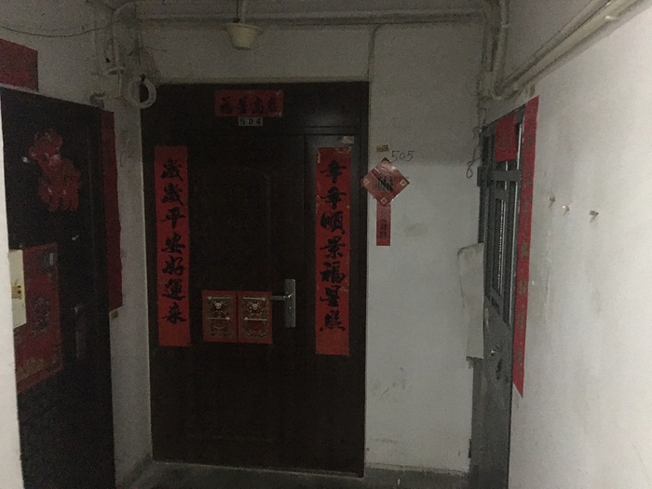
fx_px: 546
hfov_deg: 61.7
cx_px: 326
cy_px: 244
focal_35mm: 29
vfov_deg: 48.2
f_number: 2.2
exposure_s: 1/4
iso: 320
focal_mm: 4.15
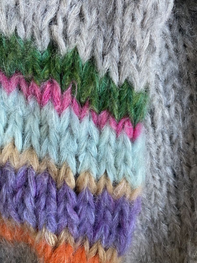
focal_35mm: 26
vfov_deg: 67.3
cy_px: 132
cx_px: 98
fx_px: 197
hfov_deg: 53.1
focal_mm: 4.25
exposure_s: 1/60
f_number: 1.8
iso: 250
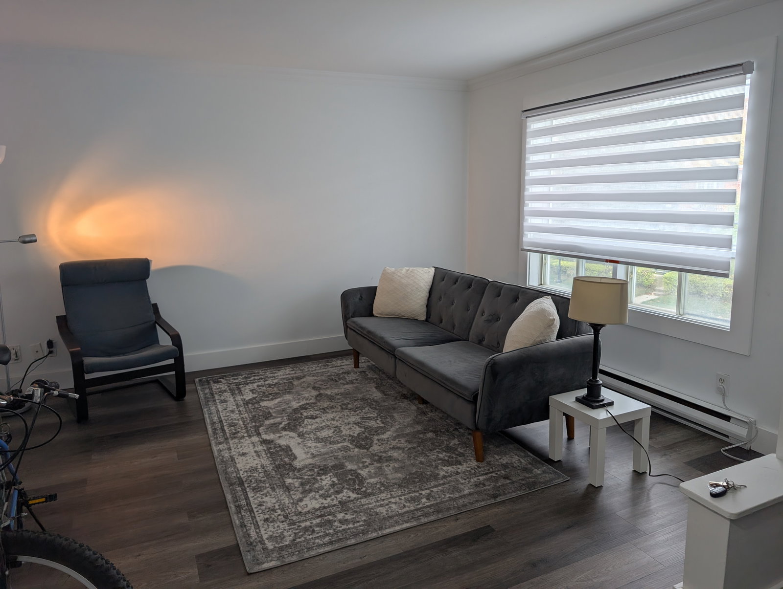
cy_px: 294
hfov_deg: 71.5
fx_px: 544
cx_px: 392
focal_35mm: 24
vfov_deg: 56.9
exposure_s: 1/250
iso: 18
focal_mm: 6.9
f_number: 1.68
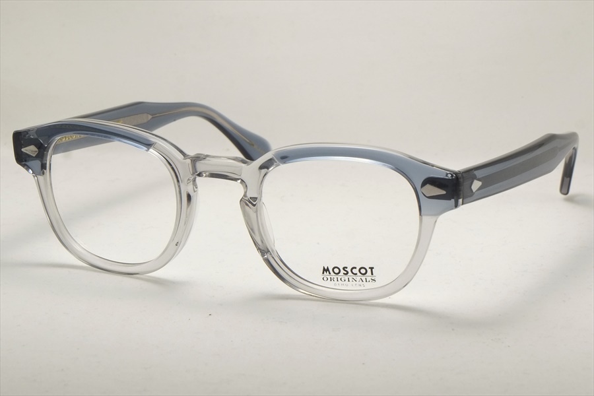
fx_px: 1237
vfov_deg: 18.2
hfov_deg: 27.0
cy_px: 198
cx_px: 297
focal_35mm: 75
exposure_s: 1/120
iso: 800
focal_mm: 50
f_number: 16
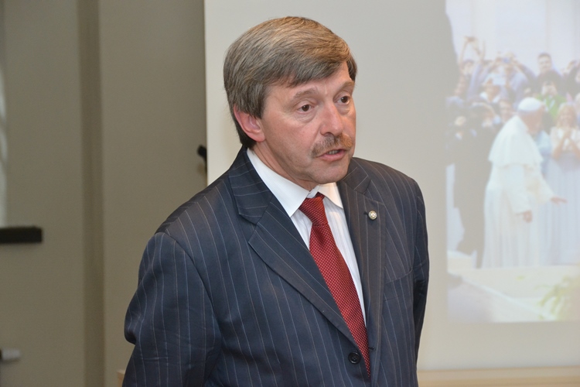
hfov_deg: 13.0
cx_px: 290
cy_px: 194
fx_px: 2537
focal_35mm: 158
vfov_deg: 8.7
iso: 1600
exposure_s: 1/125
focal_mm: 105
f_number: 9
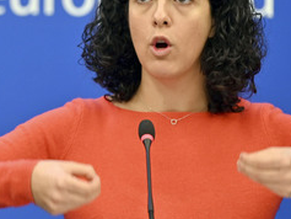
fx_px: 2077
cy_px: 92
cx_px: 144
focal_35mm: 247
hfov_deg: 8.0
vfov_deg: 6.0
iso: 640
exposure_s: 1/160
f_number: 2.8
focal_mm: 135
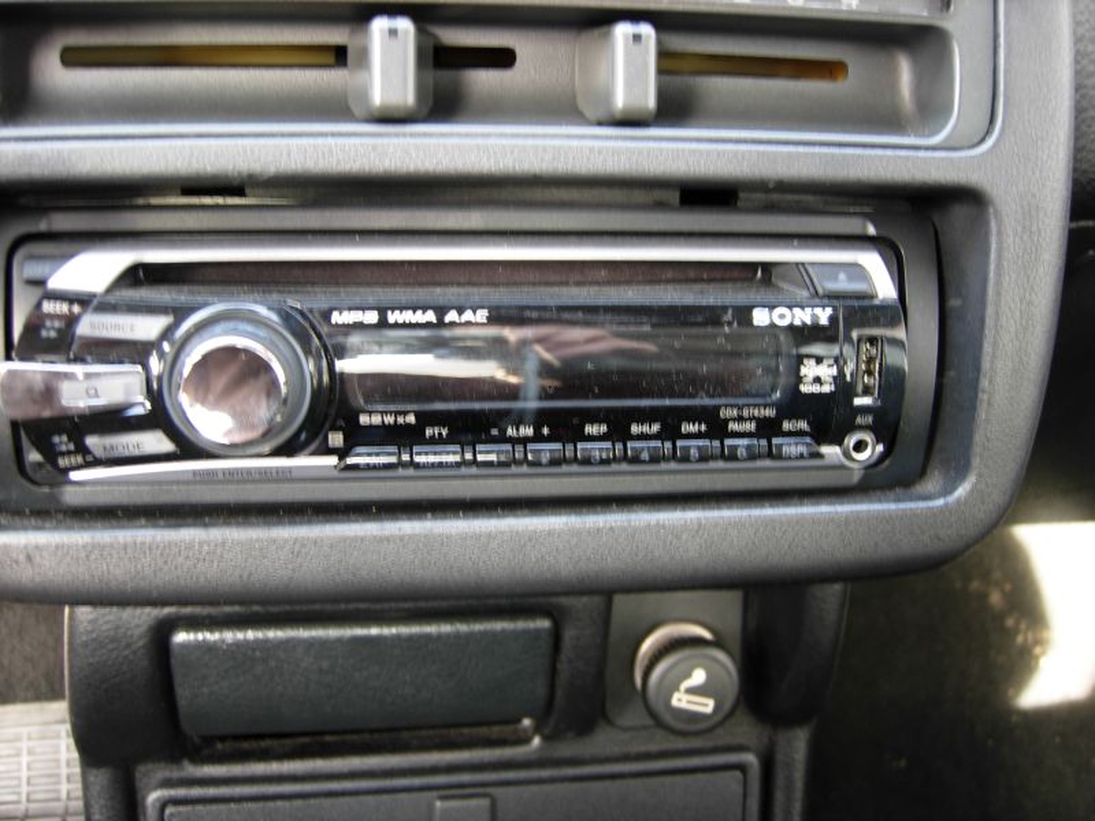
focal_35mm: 36
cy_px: 410
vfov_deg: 39.7
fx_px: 1139
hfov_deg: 51.4
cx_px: 548
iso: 50
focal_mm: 7.5
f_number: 2.7
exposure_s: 1/7.3
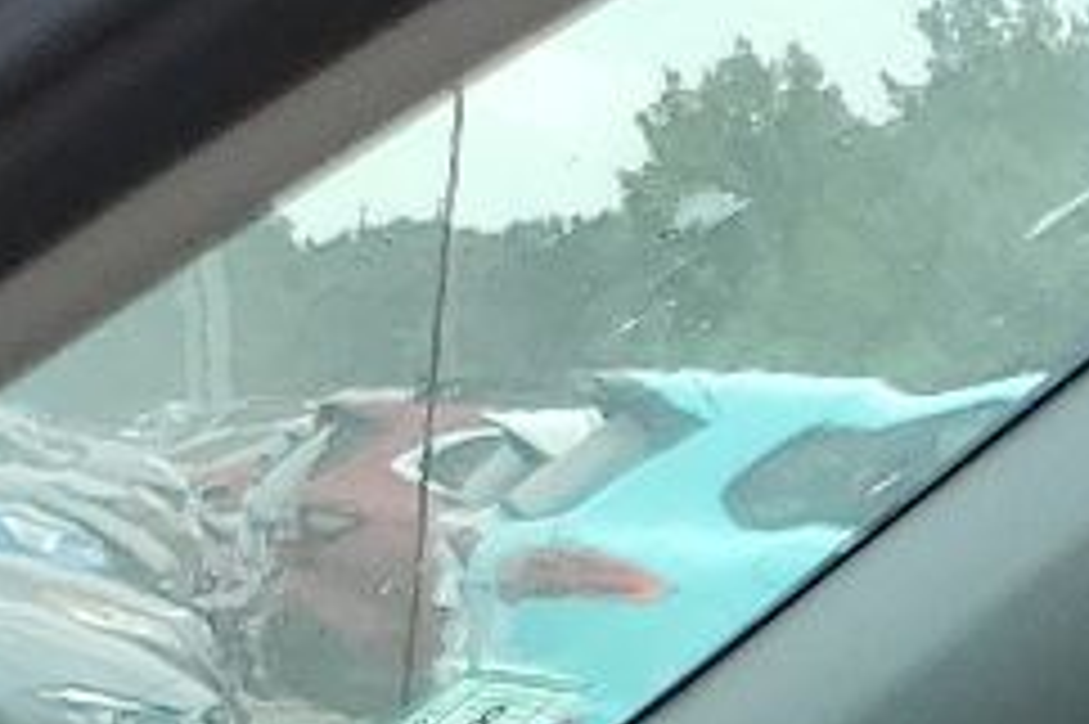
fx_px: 5411
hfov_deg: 10.1
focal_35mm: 179
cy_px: 2464
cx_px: 2552
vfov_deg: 6.7
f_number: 1.5
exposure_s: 1/1111
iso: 50
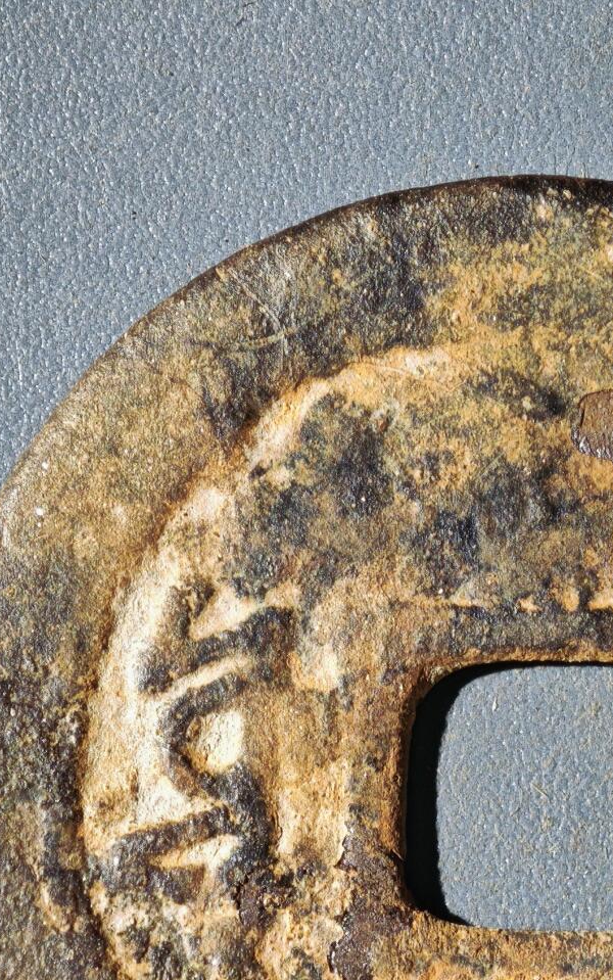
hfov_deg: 7.4
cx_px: 550
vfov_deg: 11.8
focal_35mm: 177
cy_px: 804
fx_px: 4728
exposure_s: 1/100
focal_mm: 9
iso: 160
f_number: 2
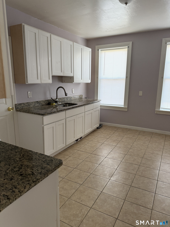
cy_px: 114
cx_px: 85
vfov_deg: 71.6
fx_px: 157
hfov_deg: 56.8
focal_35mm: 24
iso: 200
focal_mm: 6.76
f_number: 1.78
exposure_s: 1/116
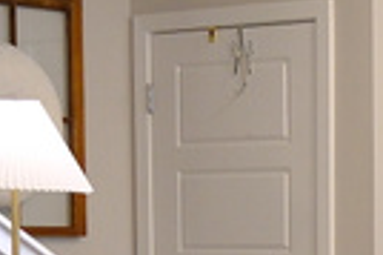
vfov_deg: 7.3
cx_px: 543
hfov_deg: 10.8
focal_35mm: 184
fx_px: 1955
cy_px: 420
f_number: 2.8
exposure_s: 1/100
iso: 1000
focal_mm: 16
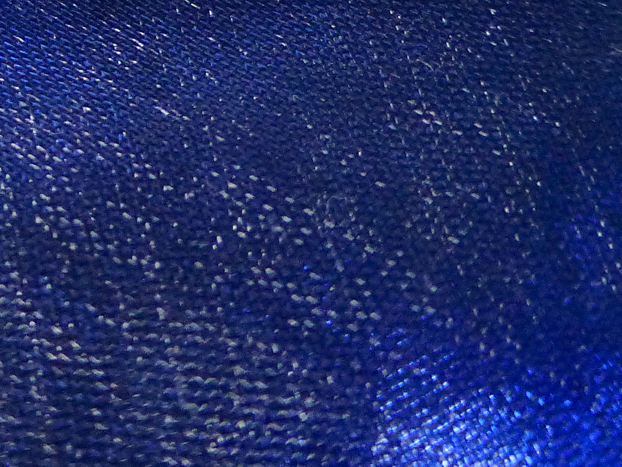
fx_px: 1402
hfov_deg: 23.5
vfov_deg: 17.3
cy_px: -206
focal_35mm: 78
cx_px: -54
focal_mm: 4.3
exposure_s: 1/50
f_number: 3.3
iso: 400
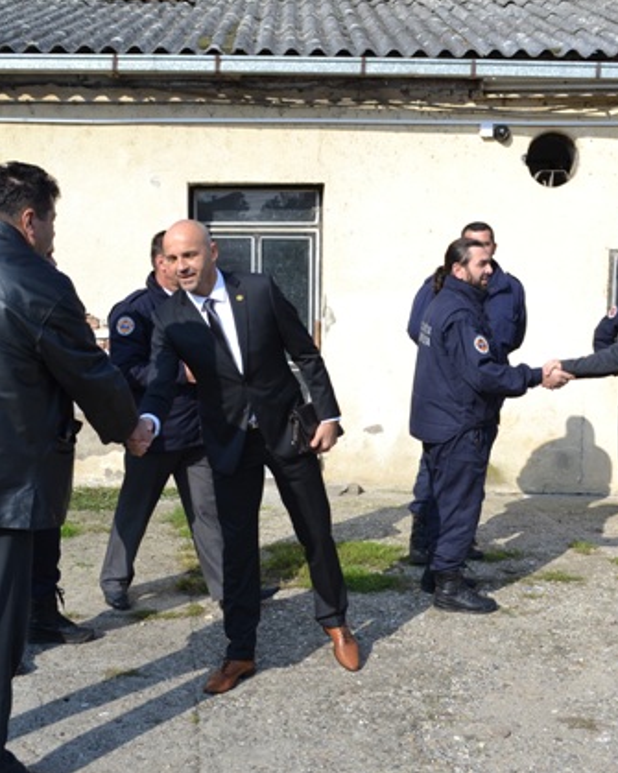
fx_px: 983
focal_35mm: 43
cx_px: 321
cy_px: 390
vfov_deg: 42.9
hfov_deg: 34.9
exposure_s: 1/200
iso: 100
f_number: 7.1
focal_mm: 20
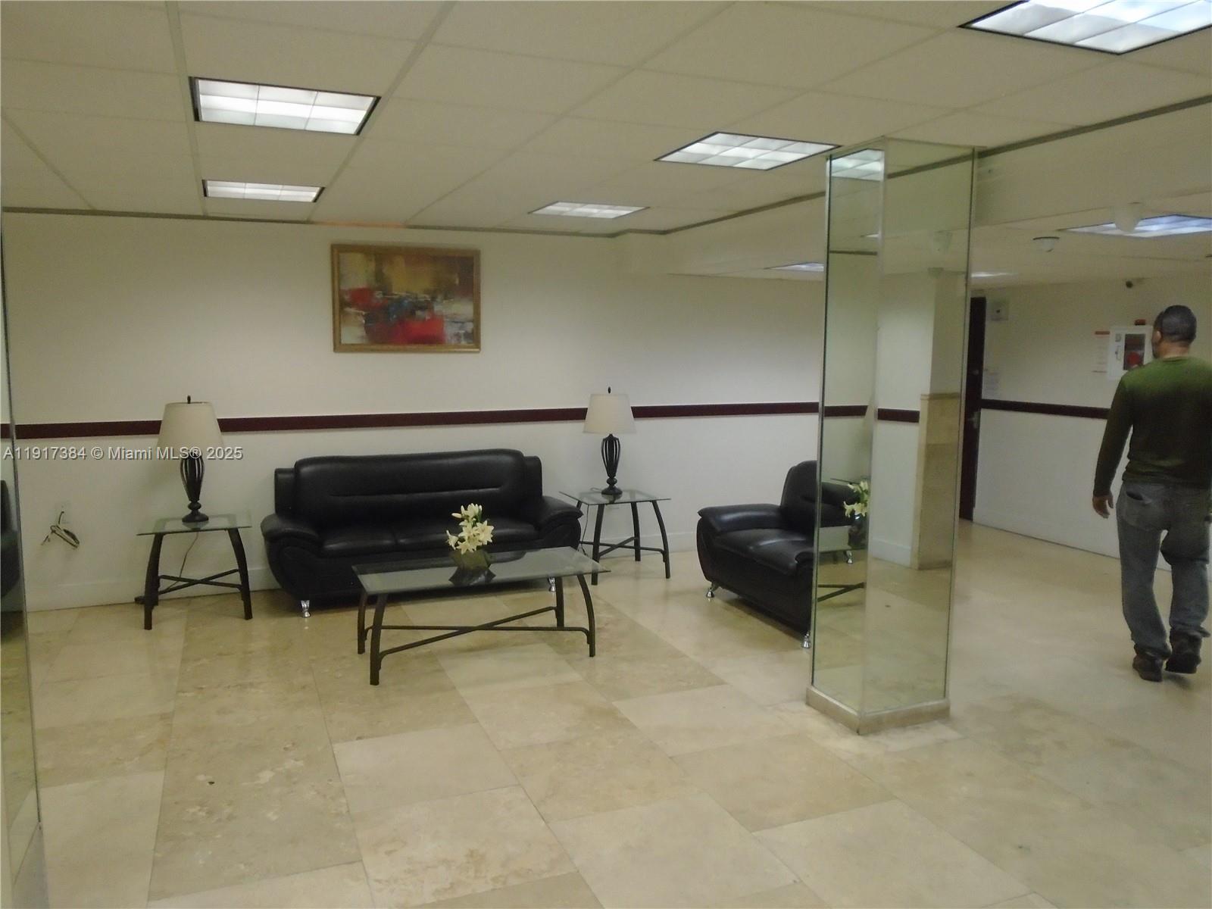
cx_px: 606
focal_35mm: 26
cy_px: 454
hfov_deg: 67.3
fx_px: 910
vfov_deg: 53.1
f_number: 3.2
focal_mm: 4.6
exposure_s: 1/125
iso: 400
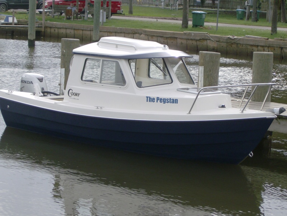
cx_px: 144
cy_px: 108
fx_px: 896
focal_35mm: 108
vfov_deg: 13.7
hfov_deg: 18.2
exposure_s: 1/471
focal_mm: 18
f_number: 4.8
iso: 100
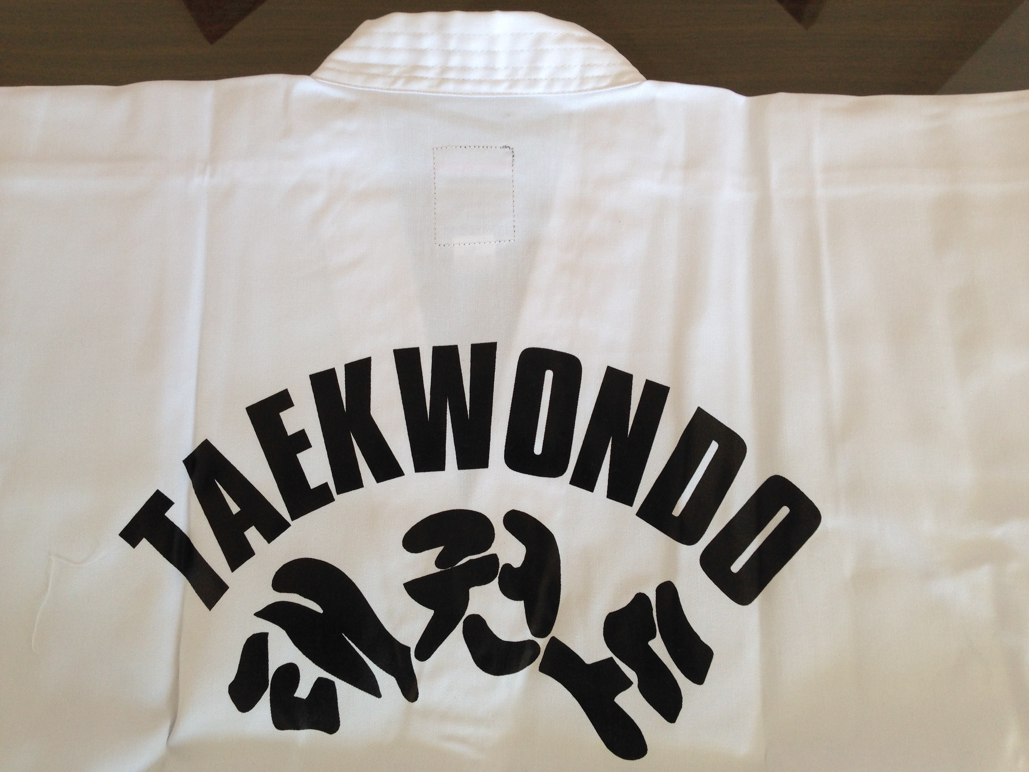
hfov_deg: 55.4
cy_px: 386
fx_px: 981
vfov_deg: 42.9
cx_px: 514
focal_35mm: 33
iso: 50
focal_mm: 4.12
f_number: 2.4
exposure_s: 1/40
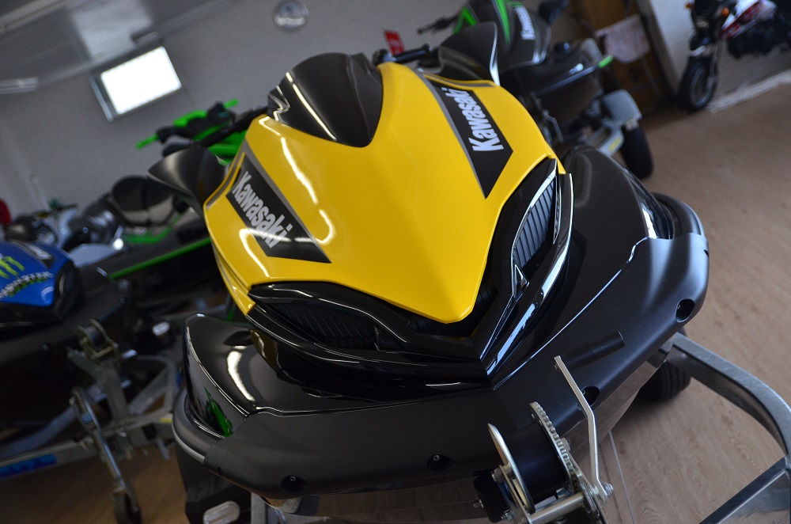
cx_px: 396
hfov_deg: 41.2
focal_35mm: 48
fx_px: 1052
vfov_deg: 27.9
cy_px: 262
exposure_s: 1/1250
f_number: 2.8
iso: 800
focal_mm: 32
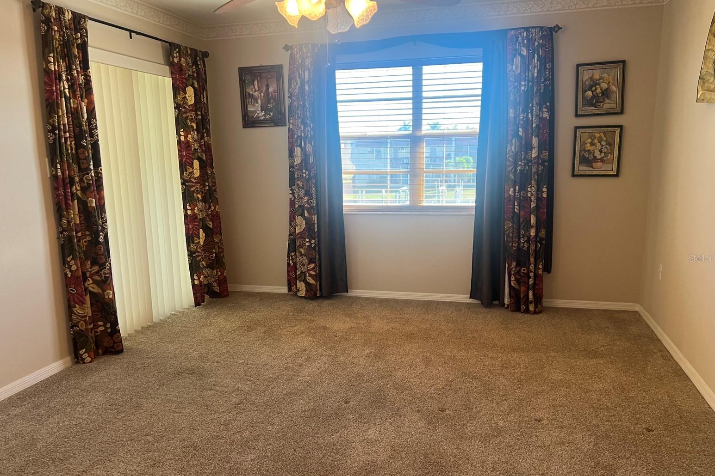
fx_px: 556
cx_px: 362
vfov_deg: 46.4
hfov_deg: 65.5
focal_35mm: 28
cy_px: 258
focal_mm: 5.7
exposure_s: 1/60
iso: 100
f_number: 1.5
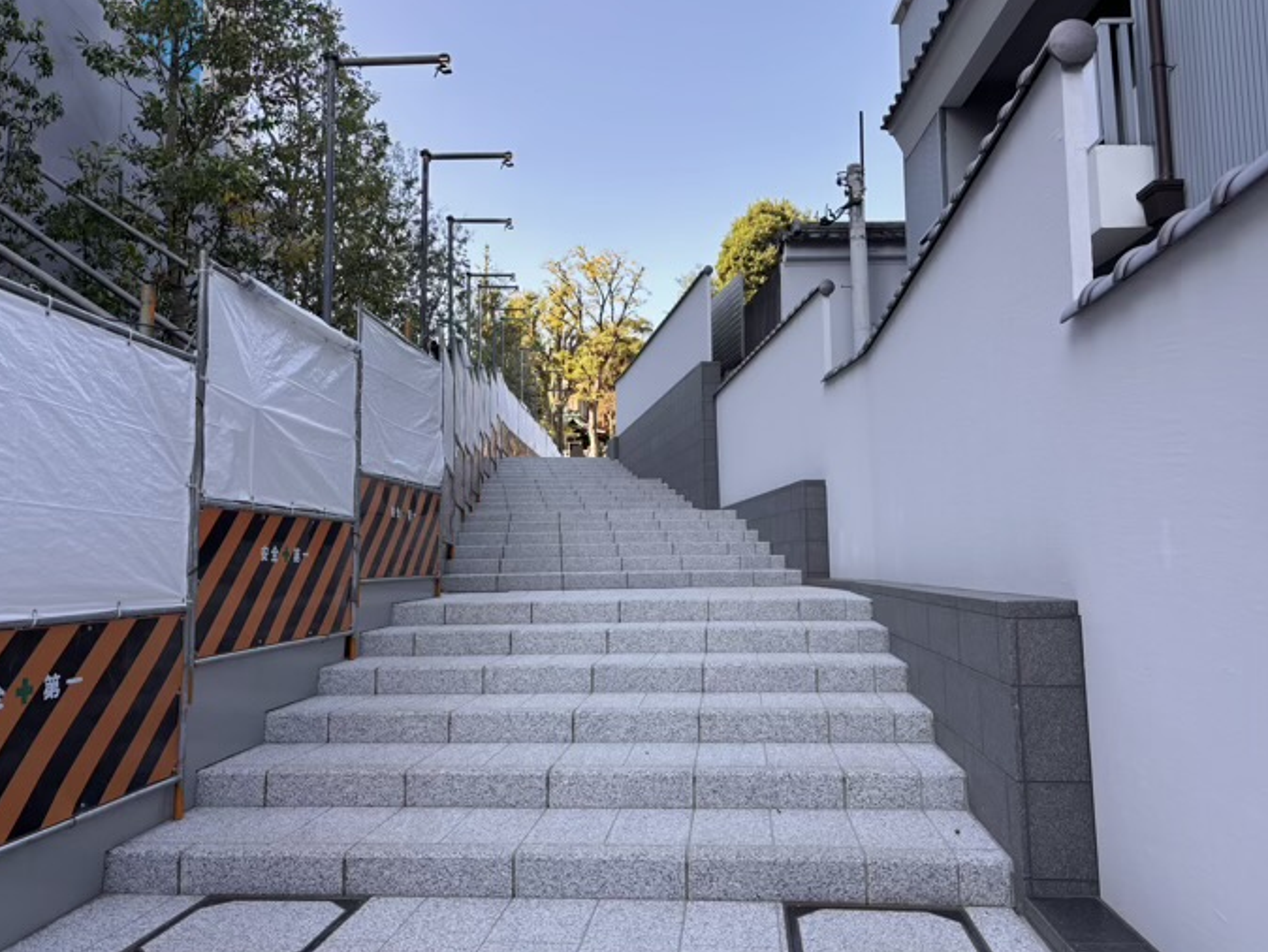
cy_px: 469
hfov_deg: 65.3
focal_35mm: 27
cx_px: 636
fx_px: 989
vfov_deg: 51.4
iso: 50
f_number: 1.6
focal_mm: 5.96
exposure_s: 1/608
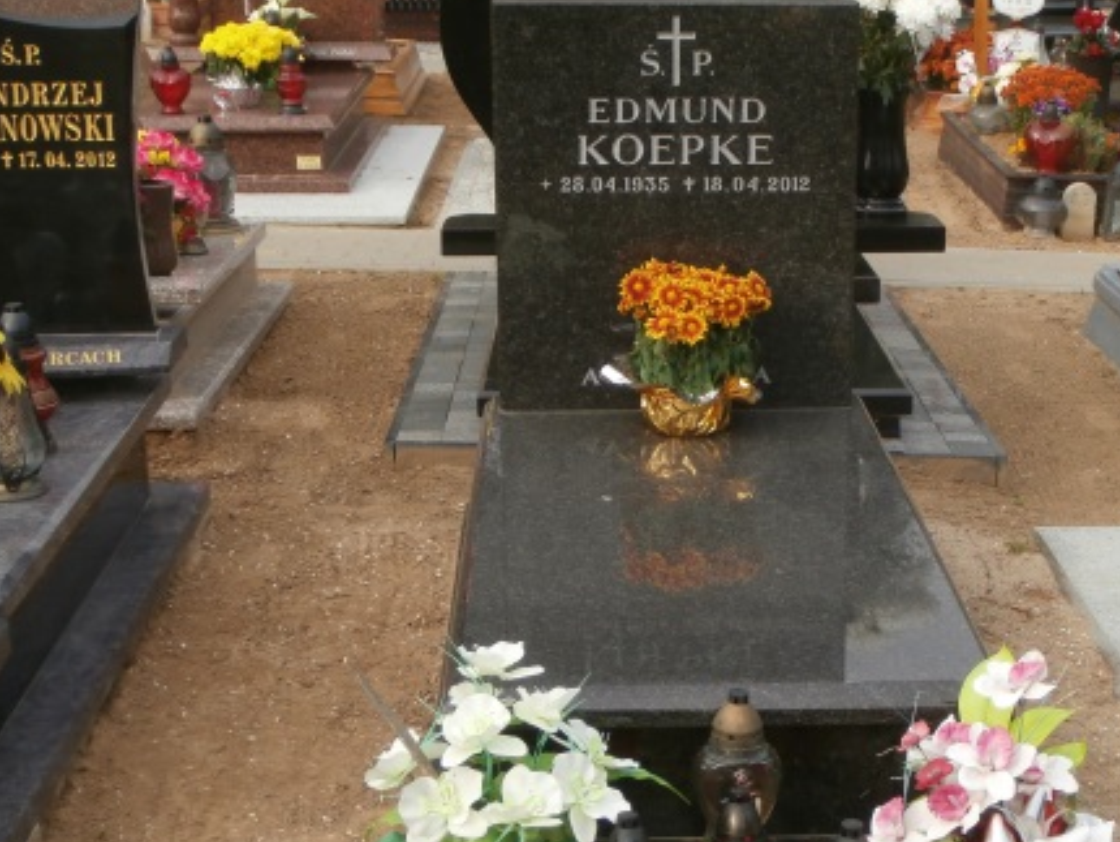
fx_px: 2266
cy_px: 504
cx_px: 737
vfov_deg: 21.0
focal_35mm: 70
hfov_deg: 27.6
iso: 100
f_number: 4.2
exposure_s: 1/320
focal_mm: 8.29
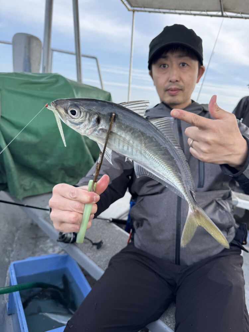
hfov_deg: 56.8
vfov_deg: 71.6
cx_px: 124
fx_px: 230
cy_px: 166
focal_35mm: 24
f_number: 1.78
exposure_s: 1/995
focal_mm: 6.76
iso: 80
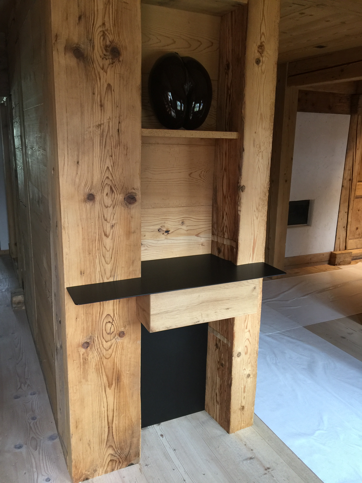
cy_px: 242
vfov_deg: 61.7
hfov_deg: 48.2
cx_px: 181
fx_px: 404
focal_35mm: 29
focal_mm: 4.15
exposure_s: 1/33
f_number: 2.2
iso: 80
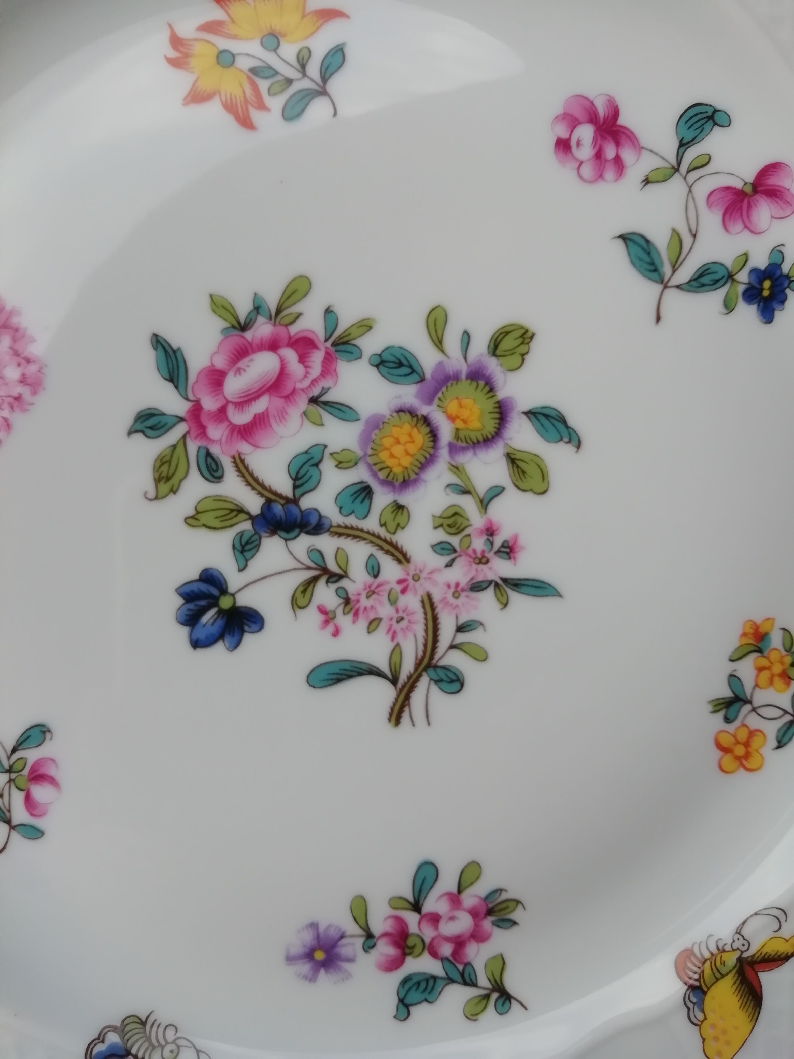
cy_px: 530
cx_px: 397
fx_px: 795
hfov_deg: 53.1
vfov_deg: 67.3
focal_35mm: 26
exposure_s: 1/215
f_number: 2.2
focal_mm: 3.21
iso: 50
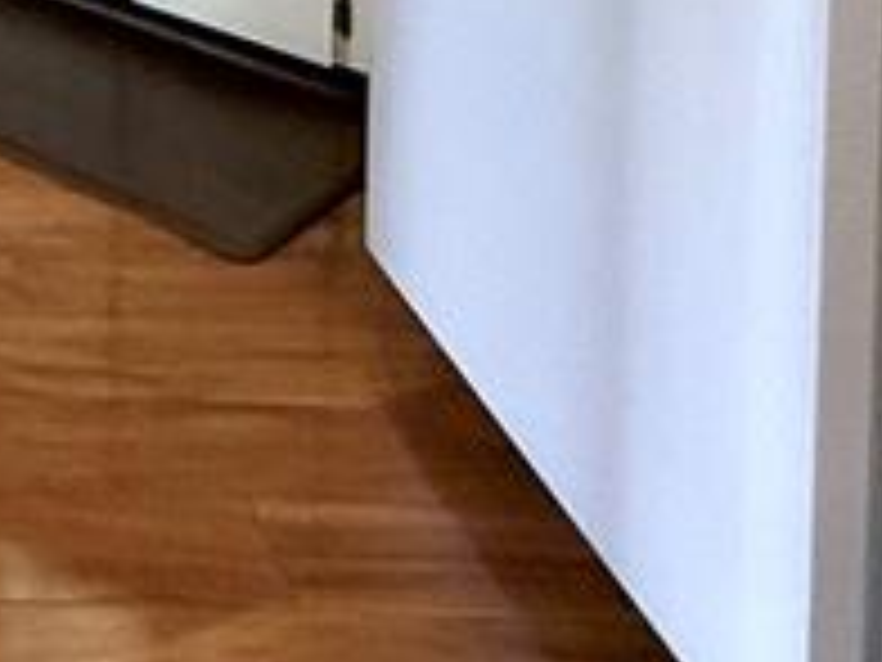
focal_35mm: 73
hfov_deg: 22.2
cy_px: -703
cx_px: -432
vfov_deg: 15.6
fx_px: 1860
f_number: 2.2
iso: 250
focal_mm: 2.22
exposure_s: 1/120
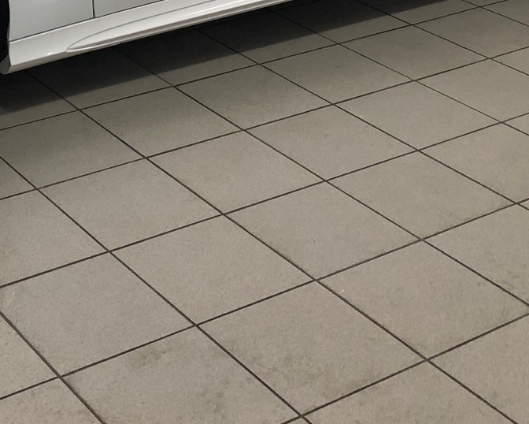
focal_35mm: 82
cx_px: 93
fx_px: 1284
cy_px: -167
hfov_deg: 22.9
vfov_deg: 17.3
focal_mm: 3.99
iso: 32
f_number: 1.8
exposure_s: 1/33
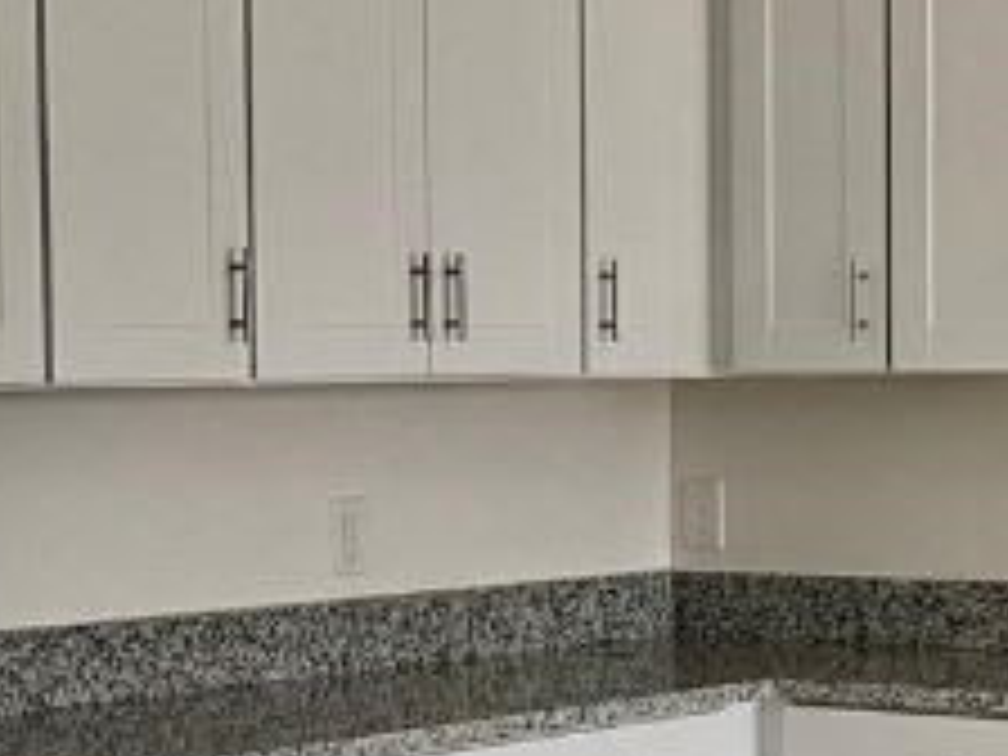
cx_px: 760
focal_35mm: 119
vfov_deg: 12.4
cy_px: 536
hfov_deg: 16.5
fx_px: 3465
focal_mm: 5.1
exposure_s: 1/60
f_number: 1.6
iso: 125
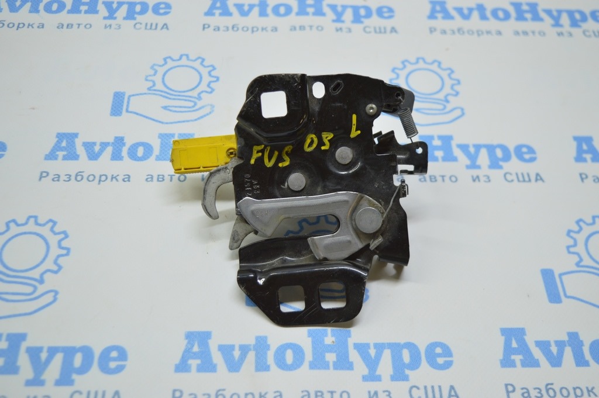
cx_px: 300
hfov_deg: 45.0
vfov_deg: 30.8
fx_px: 723
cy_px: 199
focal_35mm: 44
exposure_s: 1/60
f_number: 4.2
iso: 400
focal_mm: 29
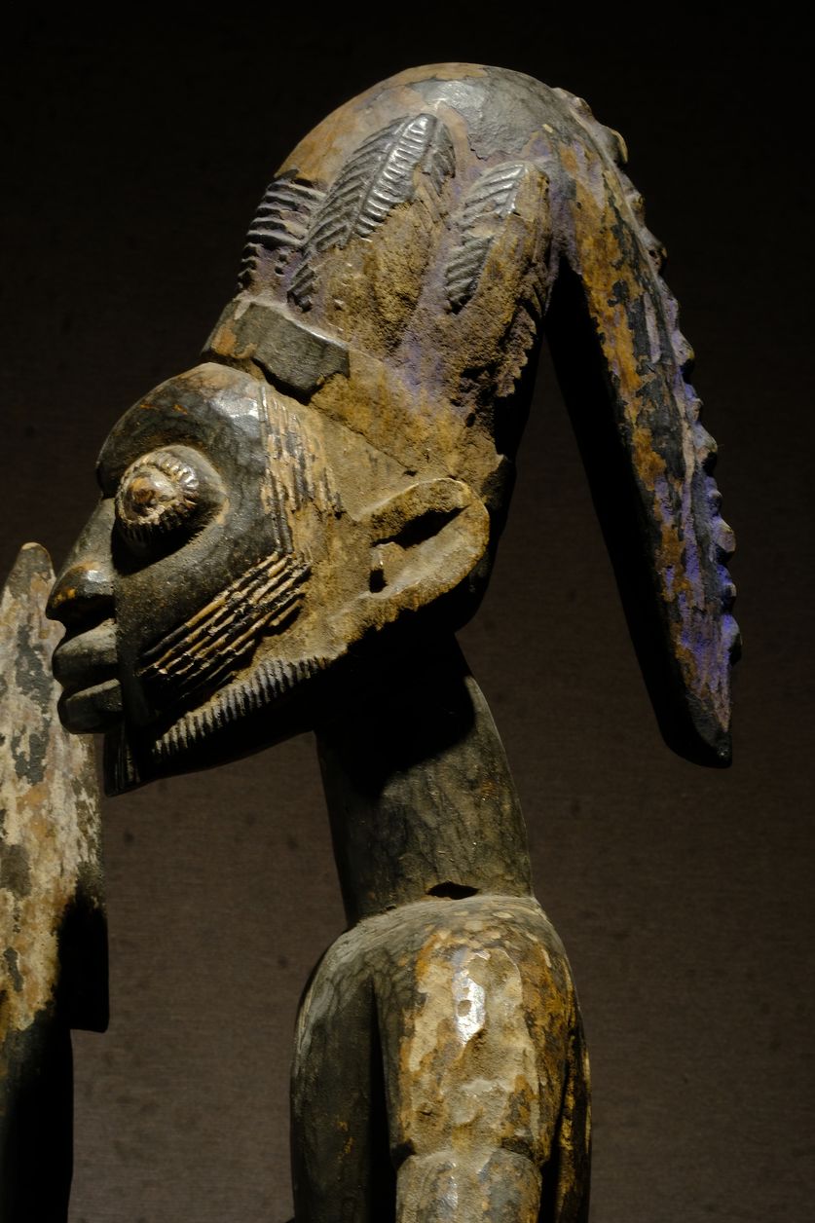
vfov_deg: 22.6
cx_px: 408
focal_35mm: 90
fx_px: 3057
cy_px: 612
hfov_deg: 15.2
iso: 250
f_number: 20
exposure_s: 1/1.2
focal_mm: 60
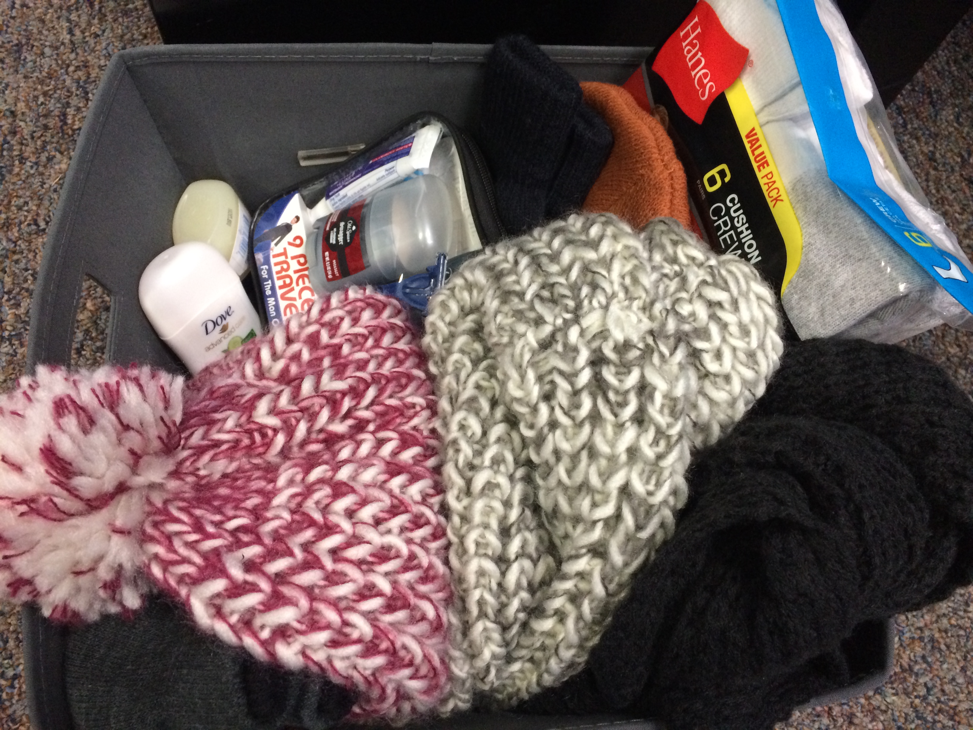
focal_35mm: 29
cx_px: 486
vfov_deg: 48.2
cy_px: 365
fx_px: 815
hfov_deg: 61.7
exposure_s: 1/30
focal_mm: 4.15
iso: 250
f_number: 2.2
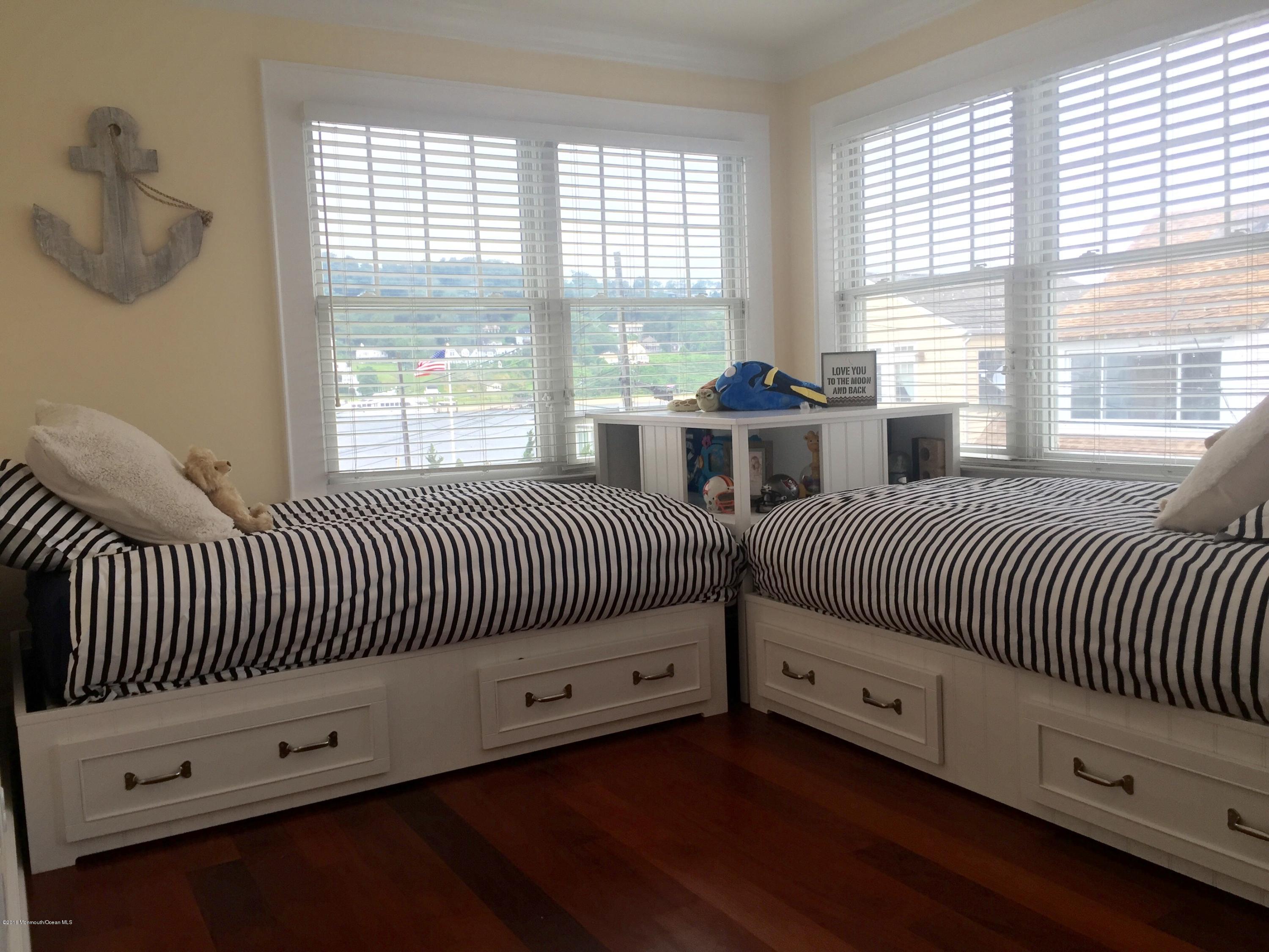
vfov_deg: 48.2
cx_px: 634
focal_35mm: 29
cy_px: 476
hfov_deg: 61.7
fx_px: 1063
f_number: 2.2
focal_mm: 4.15
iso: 32
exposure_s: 1/137
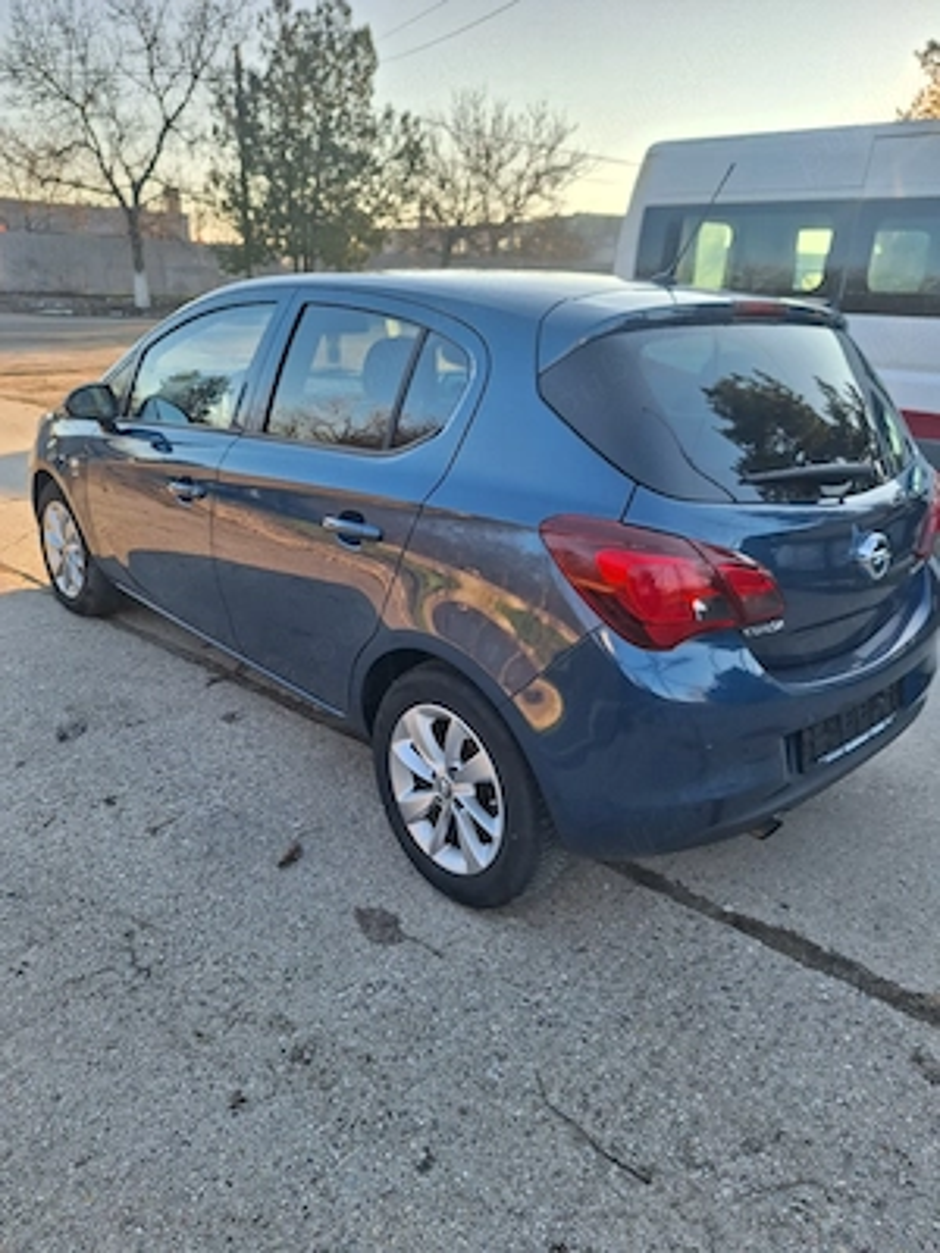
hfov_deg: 58.9
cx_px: 470
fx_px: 833
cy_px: 626
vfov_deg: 73.9
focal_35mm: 23
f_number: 1.8
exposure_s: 1/345
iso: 40
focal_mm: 5.54
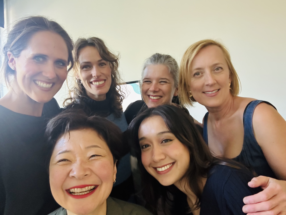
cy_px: 108
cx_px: 143
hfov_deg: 73.9
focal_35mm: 23
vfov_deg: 58.9
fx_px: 190
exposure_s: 1/38
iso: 400
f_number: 1.9
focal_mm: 2.69
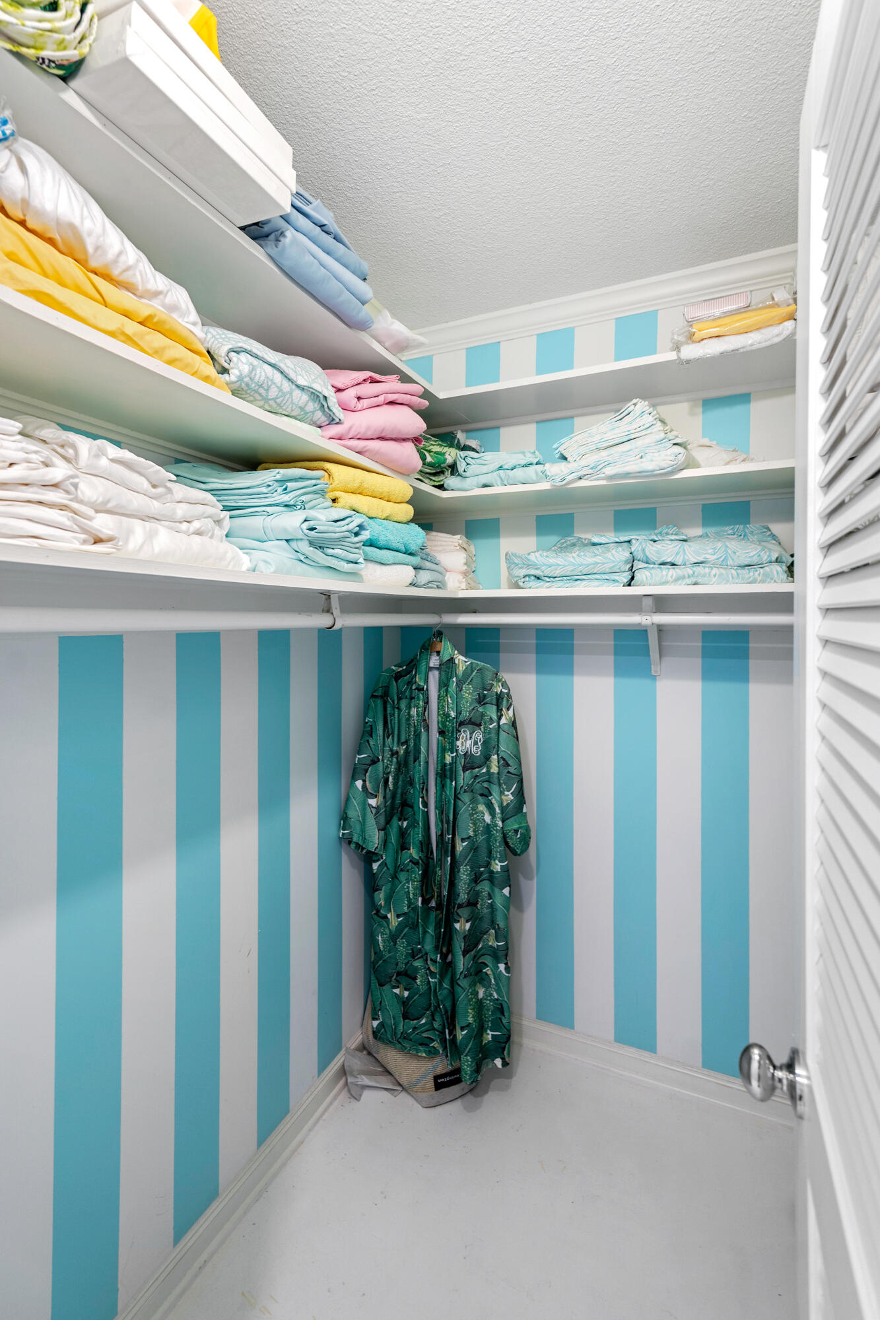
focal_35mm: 16
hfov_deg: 73.7
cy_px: 660
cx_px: 440
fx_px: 587
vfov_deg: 96.7
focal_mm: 16
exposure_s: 1/8
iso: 200
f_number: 5
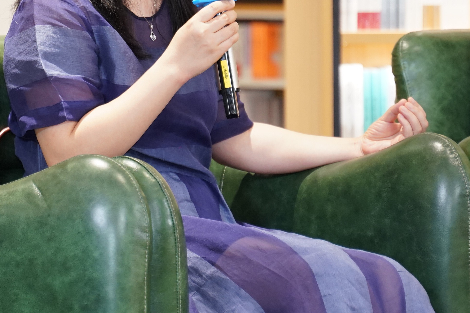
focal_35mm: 230
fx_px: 3002
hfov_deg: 8.9
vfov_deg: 6.0
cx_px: 158
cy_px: 8
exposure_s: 1/160
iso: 1250
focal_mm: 75
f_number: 3.2
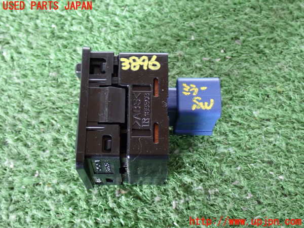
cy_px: 114
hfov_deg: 38.2
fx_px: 439
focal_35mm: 50
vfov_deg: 29.1
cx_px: 152
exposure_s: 1/13
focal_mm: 9.01
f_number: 3.2
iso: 800
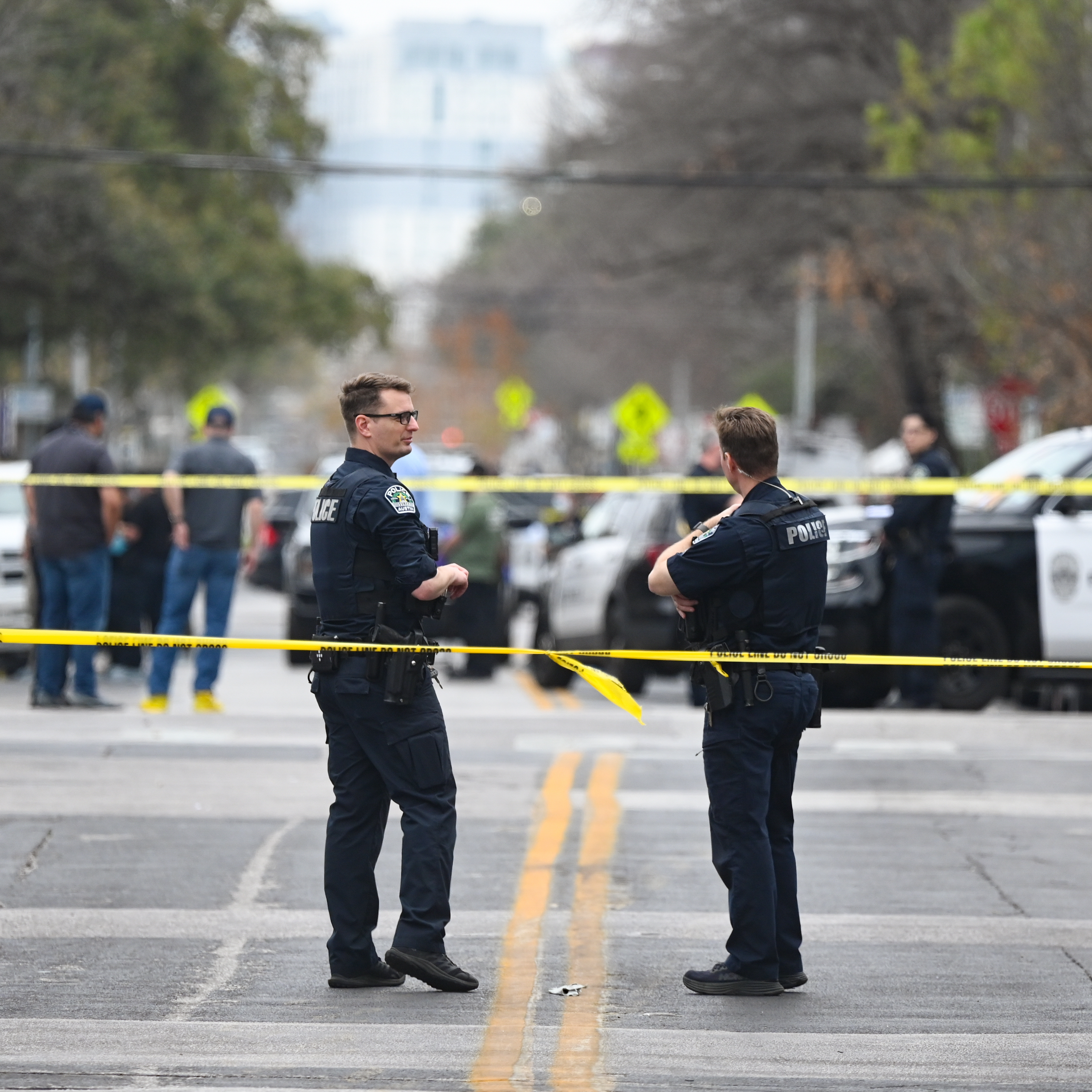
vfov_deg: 4.0
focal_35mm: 435
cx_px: 549
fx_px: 15525
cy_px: 482
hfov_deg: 4.0
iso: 800
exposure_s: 1/1000
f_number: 4.5
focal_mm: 300
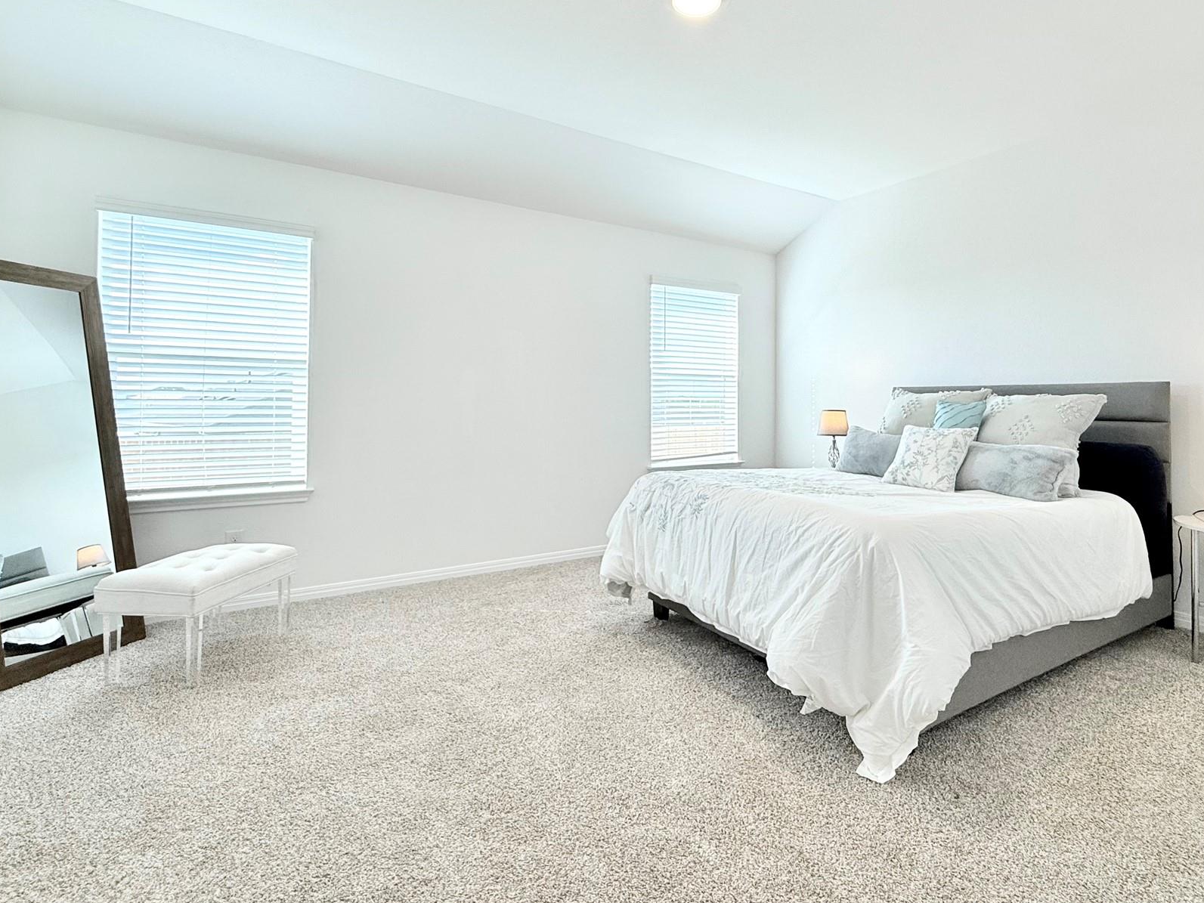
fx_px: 626
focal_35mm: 18
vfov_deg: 71.3
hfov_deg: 87.5
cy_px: 393
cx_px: 659
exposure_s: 1/120
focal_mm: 2.22
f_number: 2.2
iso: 64
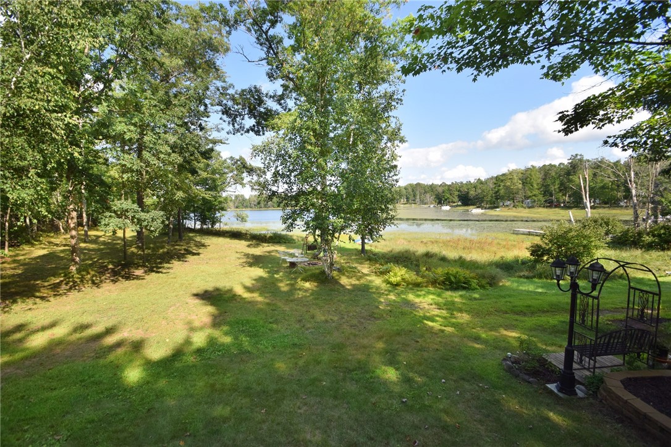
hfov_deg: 100.4
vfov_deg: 77.3
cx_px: 336
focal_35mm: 15
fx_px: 280
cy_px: 224
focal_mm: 10
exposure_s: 1/1250
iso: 400
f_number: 5
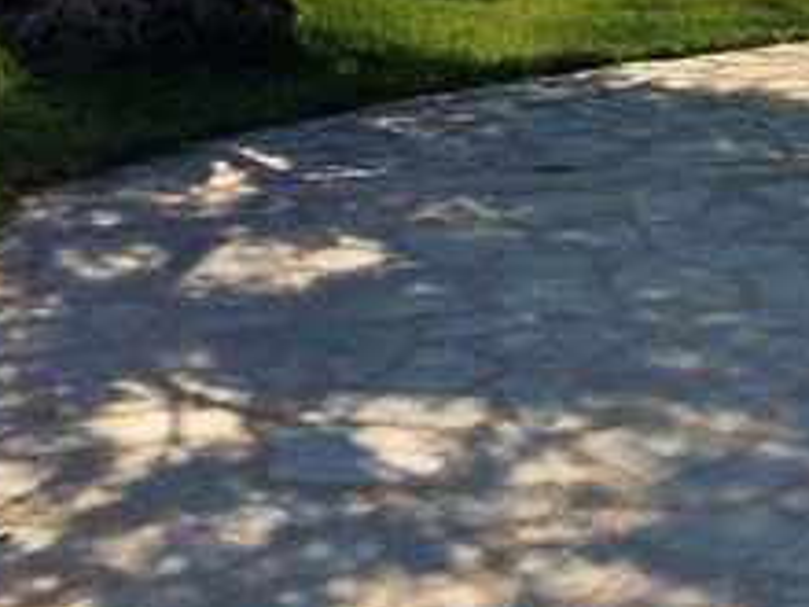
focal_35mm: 93
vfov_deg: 15.0
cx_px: 1123
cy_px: -250
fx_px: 2173
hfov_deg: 19.1
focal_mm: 4.15
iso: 32
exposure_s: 1/5882
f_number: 2.2
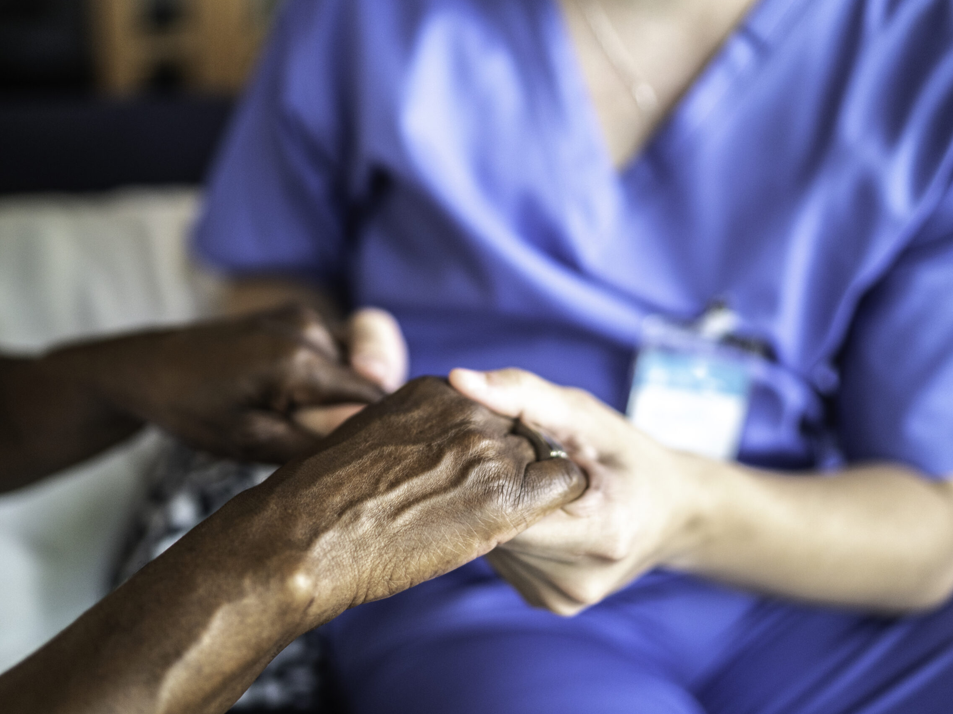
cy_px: 356
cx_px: 450
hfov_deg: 49.0
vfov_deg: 37.7
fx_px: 1046
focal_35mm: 38
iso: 640
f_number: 1.4
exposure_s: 1/400
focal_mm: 35
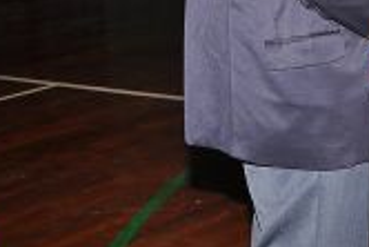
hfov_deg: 14.2
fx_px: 1334
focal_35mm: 130
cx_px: 638
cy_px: -145
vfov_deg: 10.2
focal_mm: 24
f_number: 5.6
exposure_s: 1/60
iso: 200
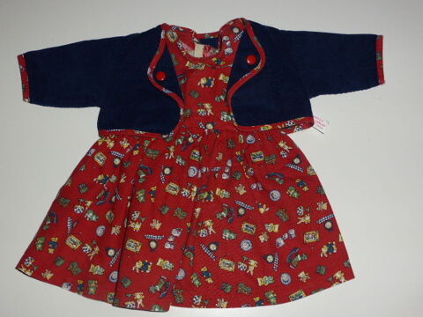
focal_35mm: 40
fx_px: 489
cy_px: 158
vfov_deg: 36.0
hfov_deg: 46.8
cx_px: 212
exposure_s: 1/60
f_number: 3.9
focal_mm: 6.9
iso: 100
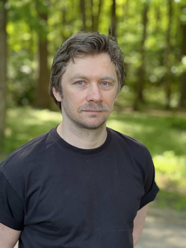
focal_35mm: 77
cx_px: 93
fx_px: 552
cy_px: 124
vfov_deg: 25.3
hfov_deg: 19.1
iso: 100
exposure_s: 1/121
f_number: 2.8
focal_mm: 9
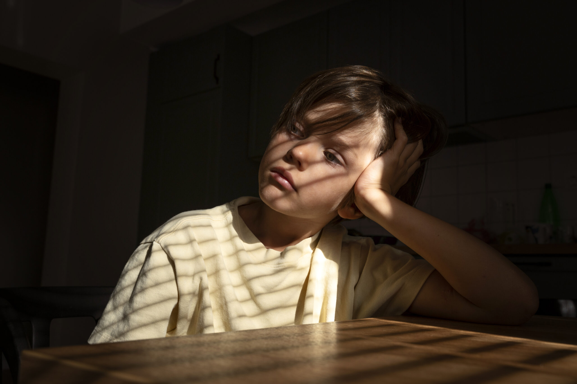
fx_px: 553
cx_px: 288
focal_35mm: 34
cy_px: 192
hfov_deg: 55.1
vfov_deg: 38.3
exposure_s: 1/100
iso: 500
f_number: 8
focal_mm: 34.5
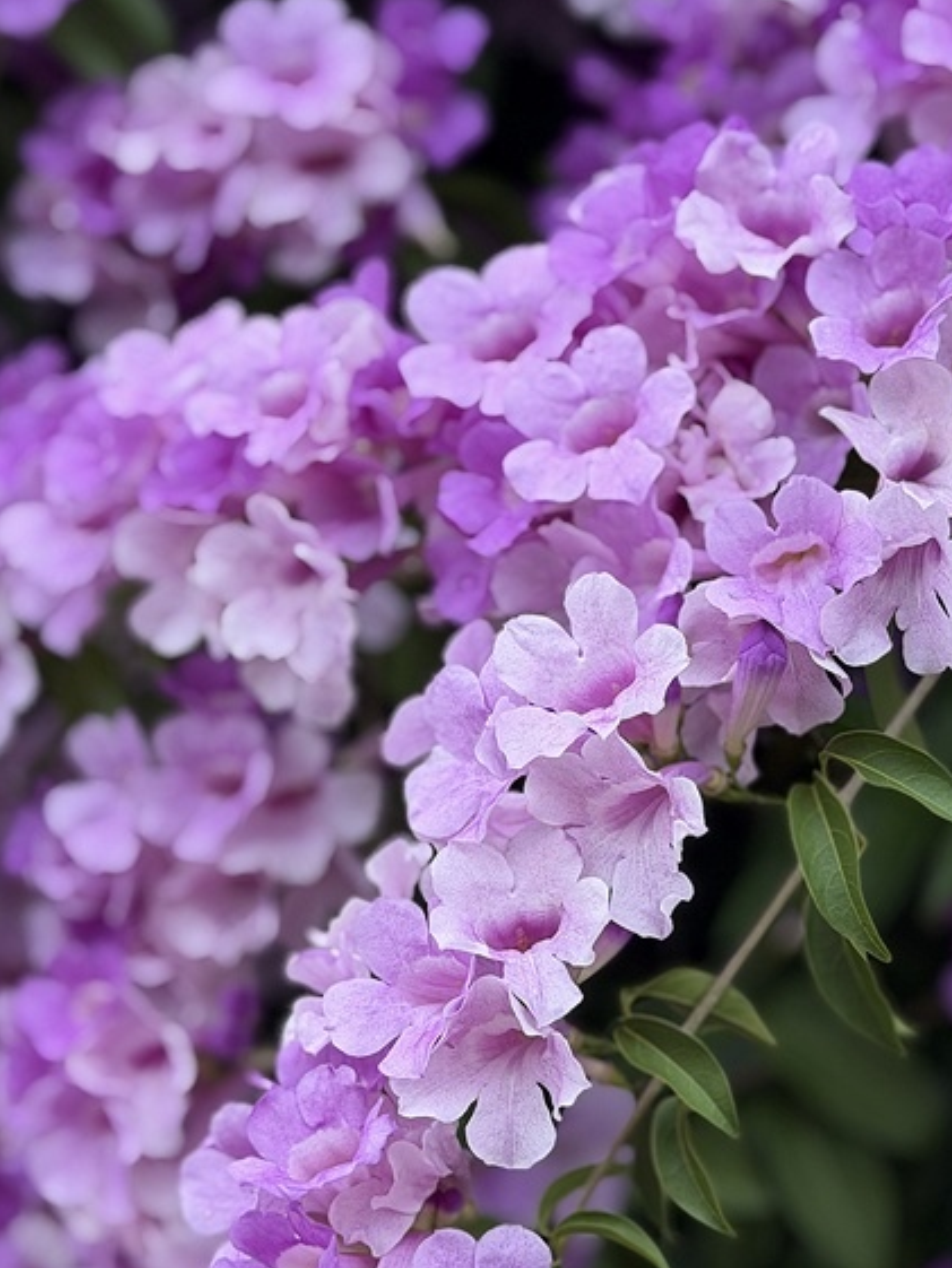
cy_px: 668
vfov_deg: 26.7
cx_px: 432
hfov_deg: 20.2
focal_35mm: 73
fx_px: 2676
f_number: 1.78
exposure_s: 1/103
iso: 100
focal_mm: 6.76
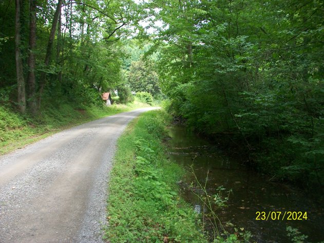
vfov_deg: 41.8
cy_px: 122
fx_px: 318
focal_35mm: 34
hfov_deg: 54.0
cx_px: 162
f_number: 2.8
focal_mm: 5.7
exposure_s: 1/125
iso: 80
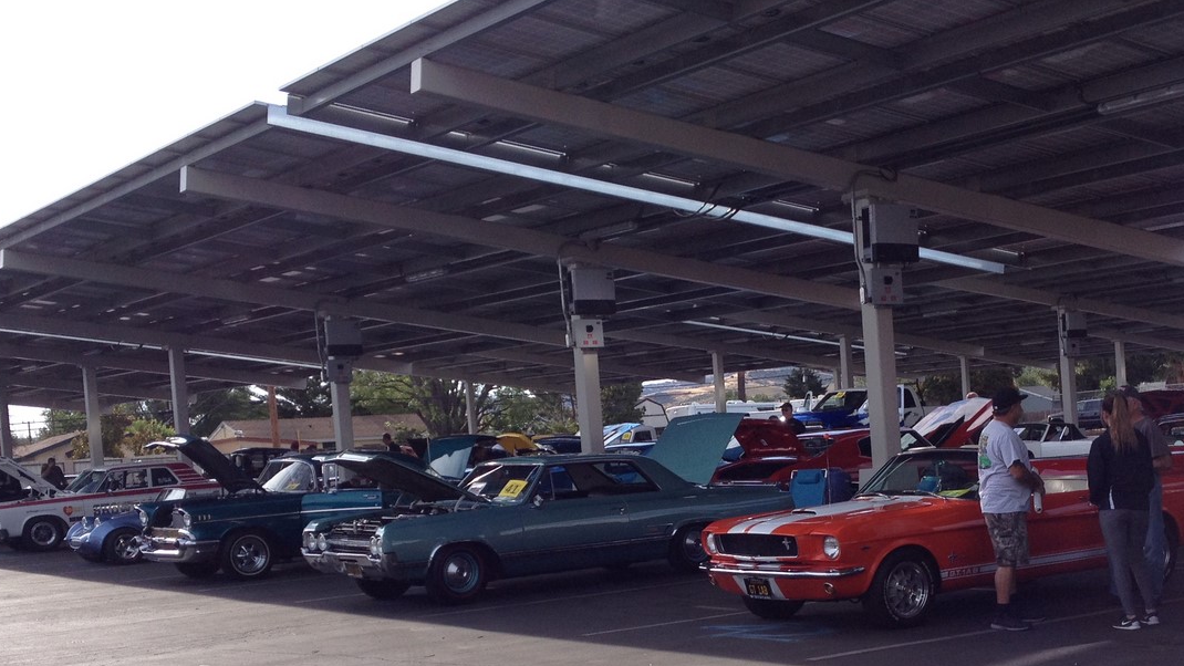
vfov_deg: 20.8
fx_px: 1790
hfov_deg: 36.5
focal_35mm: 57
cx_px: 674
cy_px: 554
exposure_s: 1/1082
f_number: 2.4
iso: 50
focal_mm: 4.28
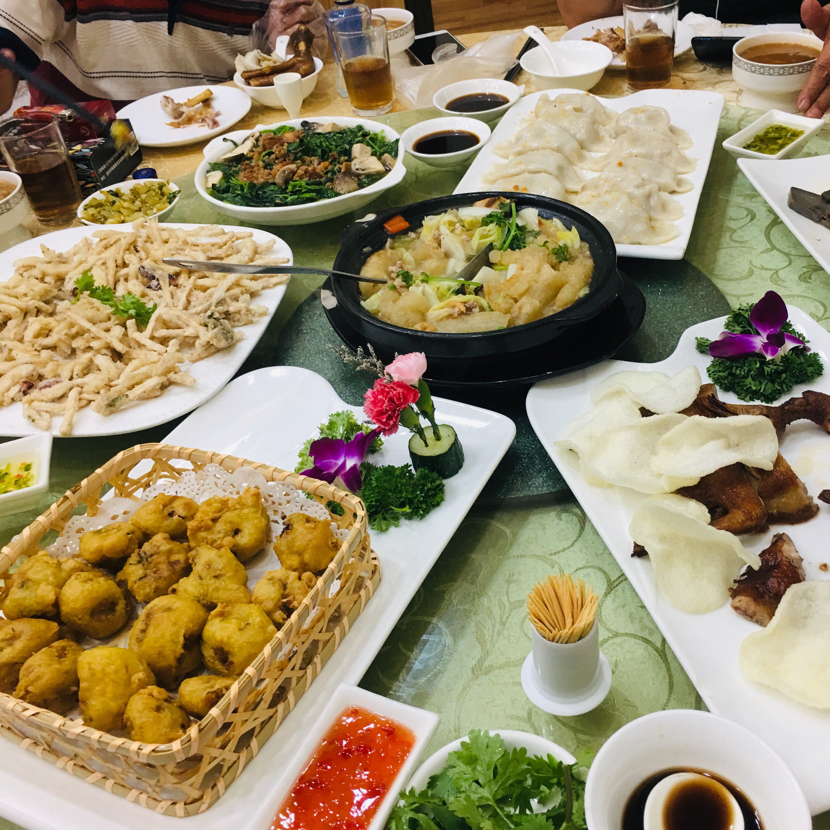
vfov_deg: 47.2
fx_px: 949
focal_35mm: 35
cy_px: 419
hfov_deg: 47.0
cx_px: 492
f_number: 2.2
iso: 40
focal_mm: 4.15
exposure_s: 1/17
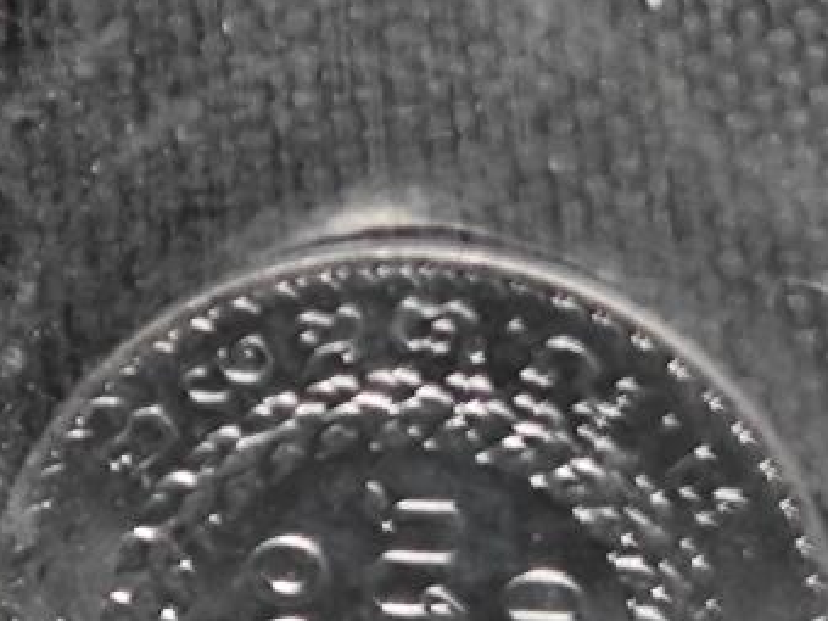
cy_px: -58
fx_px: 4832
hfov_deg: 9.5
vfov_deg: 7.3
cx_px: -377
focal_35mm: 202
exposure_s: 1/81.1
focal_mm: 5.84
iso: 200
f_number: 1.6
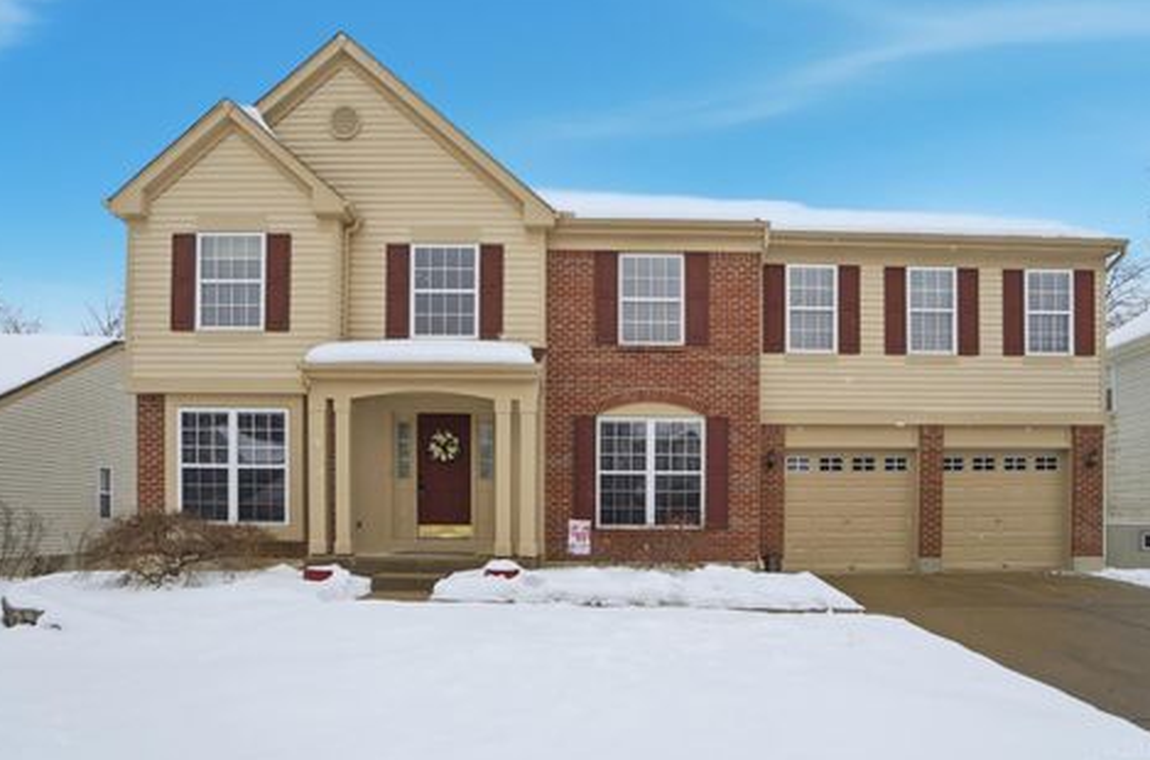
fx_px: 510
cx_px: 596
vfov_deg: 73.4
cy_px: 389
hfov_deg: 96.8
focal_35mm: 16
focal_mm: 10
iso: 100
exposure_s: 1/4000
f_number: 4.5
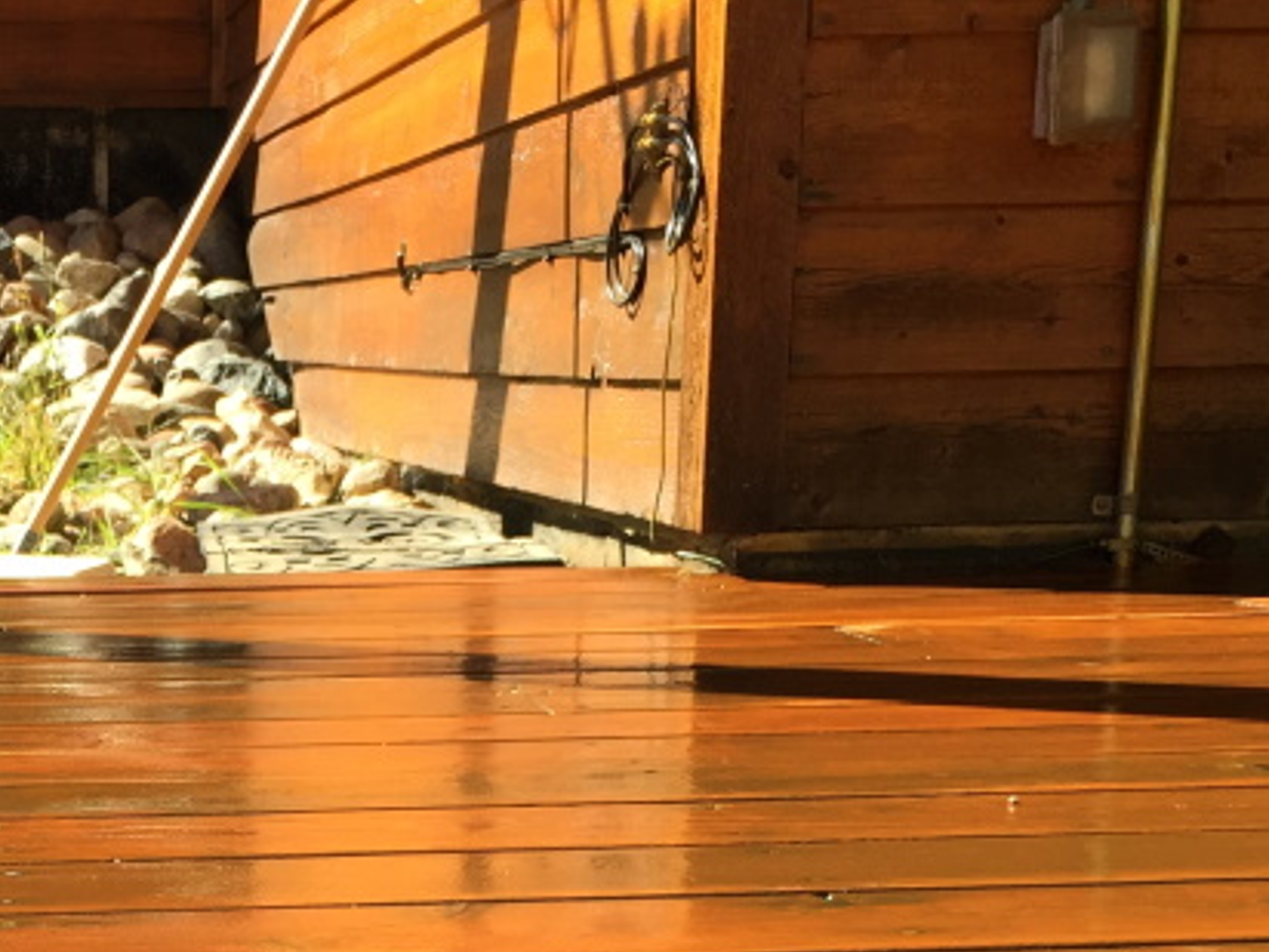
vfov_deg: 18.5
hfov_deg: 24.6
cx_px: 37
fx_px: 2786
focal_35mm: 76
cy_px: 1100
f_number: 2.2
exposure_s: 1/590
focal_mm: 4.15
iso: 32
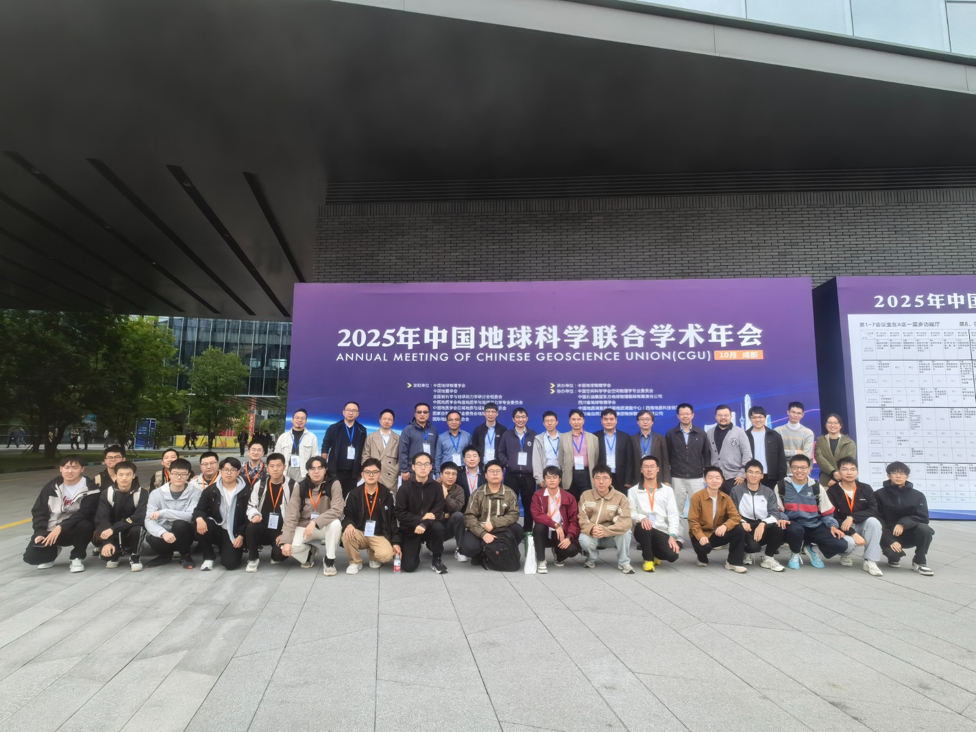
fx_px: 564
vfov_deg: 66.0
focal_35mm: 20
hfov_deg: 81.7
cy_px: 366
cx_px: 488
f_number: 2.2
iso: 50
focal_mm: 1.95
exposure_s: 1/181
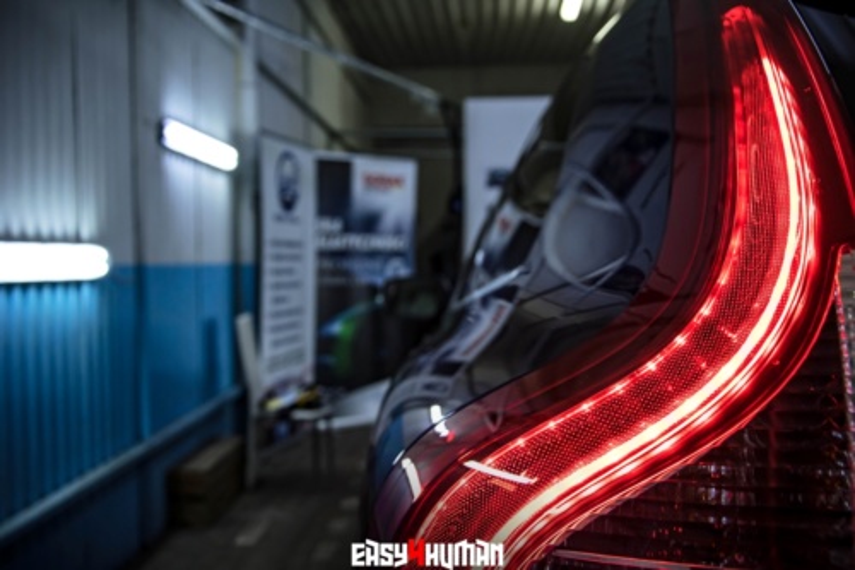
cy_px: 285
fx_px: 926
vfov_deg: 34.2
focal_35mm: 39
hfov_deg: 49.6
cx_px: 428
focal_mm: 26
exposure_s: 1/100
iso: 400
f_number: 5
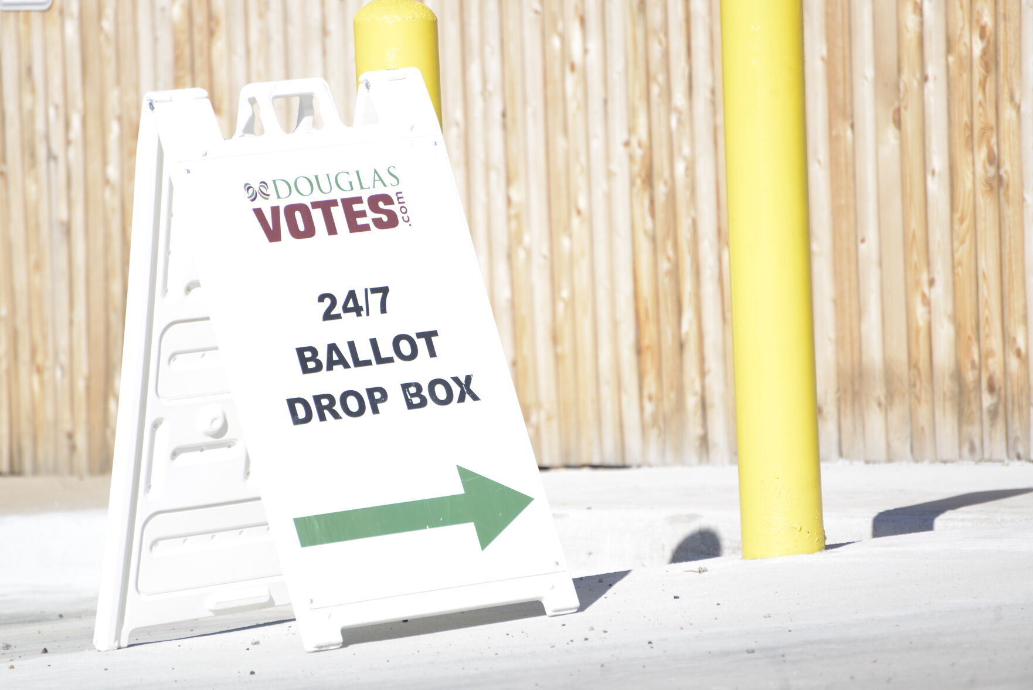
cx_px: 516
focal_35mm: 300
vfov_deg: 4.6
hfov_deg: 6.9
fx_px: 8611
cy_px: 345
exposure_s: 1/320
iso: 100
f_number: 5.6
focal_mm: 300
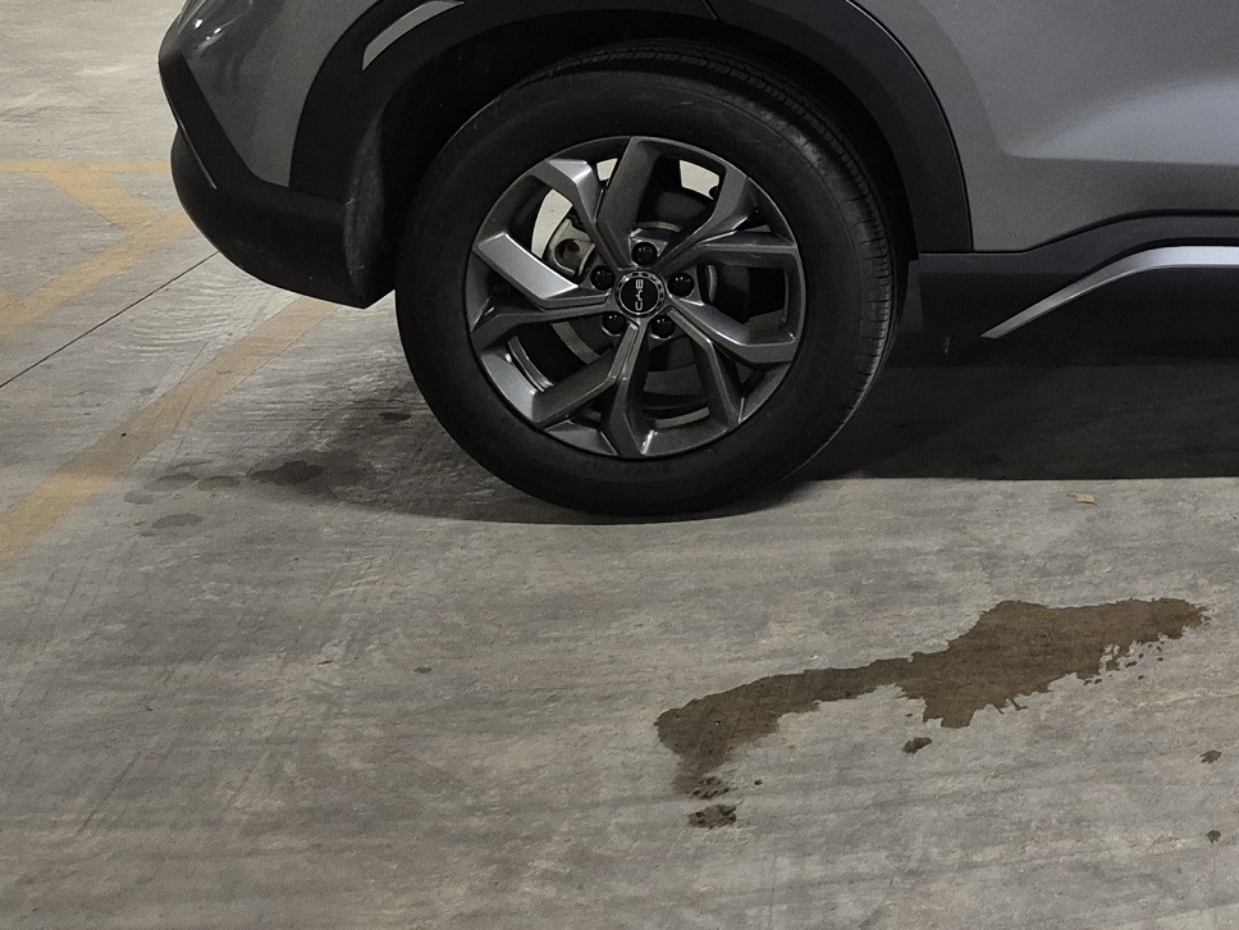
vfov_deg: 23.4
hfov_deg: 29.4
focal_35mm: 57
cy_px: -196
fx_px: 2040
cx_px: 1459
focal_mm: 5.4
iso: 640
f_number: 1.8
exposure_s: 1/60
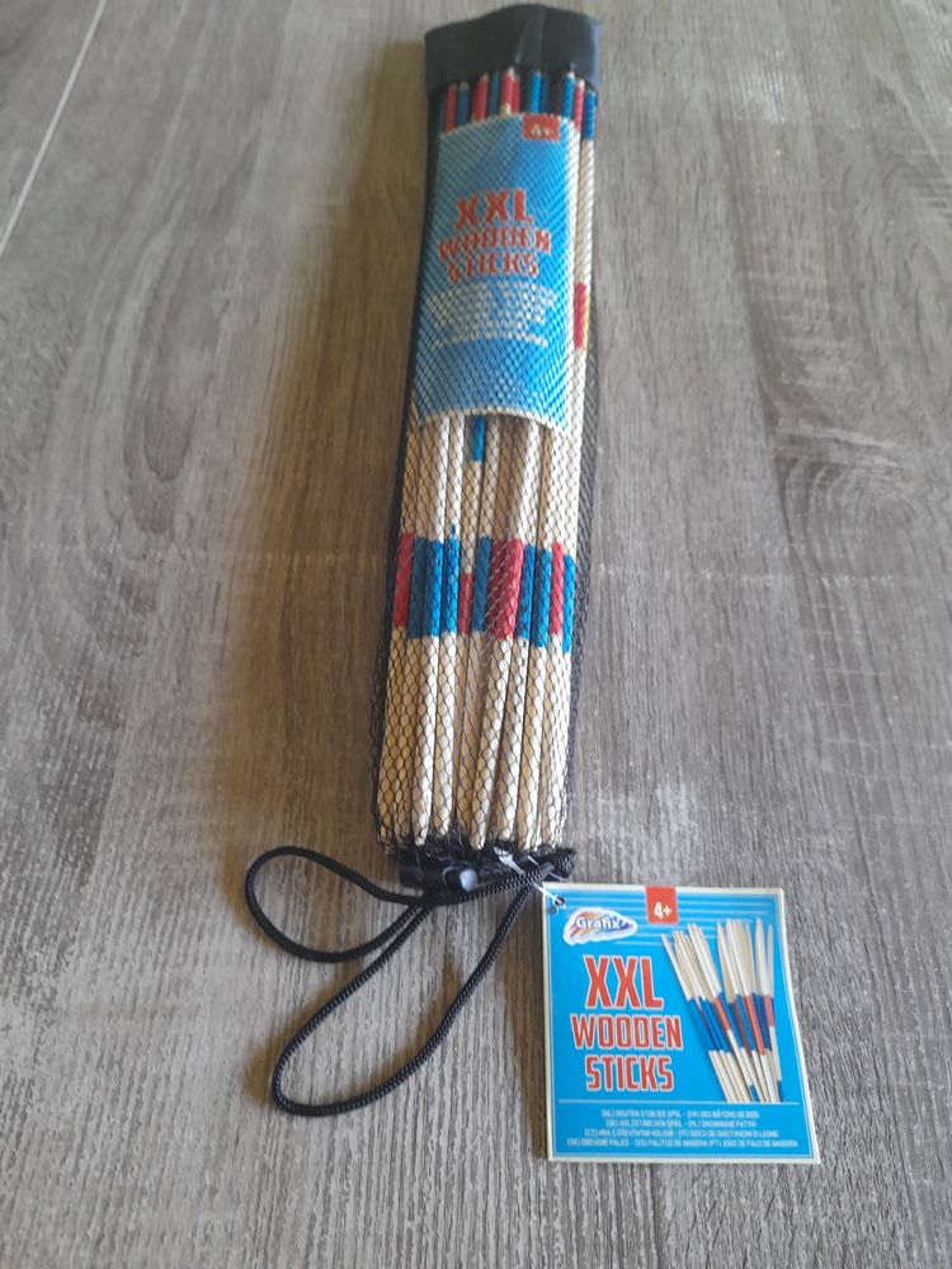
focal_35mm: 25
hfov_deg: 54.9
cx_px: 476
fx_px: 917
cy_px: 634
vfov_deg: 69.4
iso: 400
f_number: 2
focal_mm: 4.6
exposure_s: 1/50
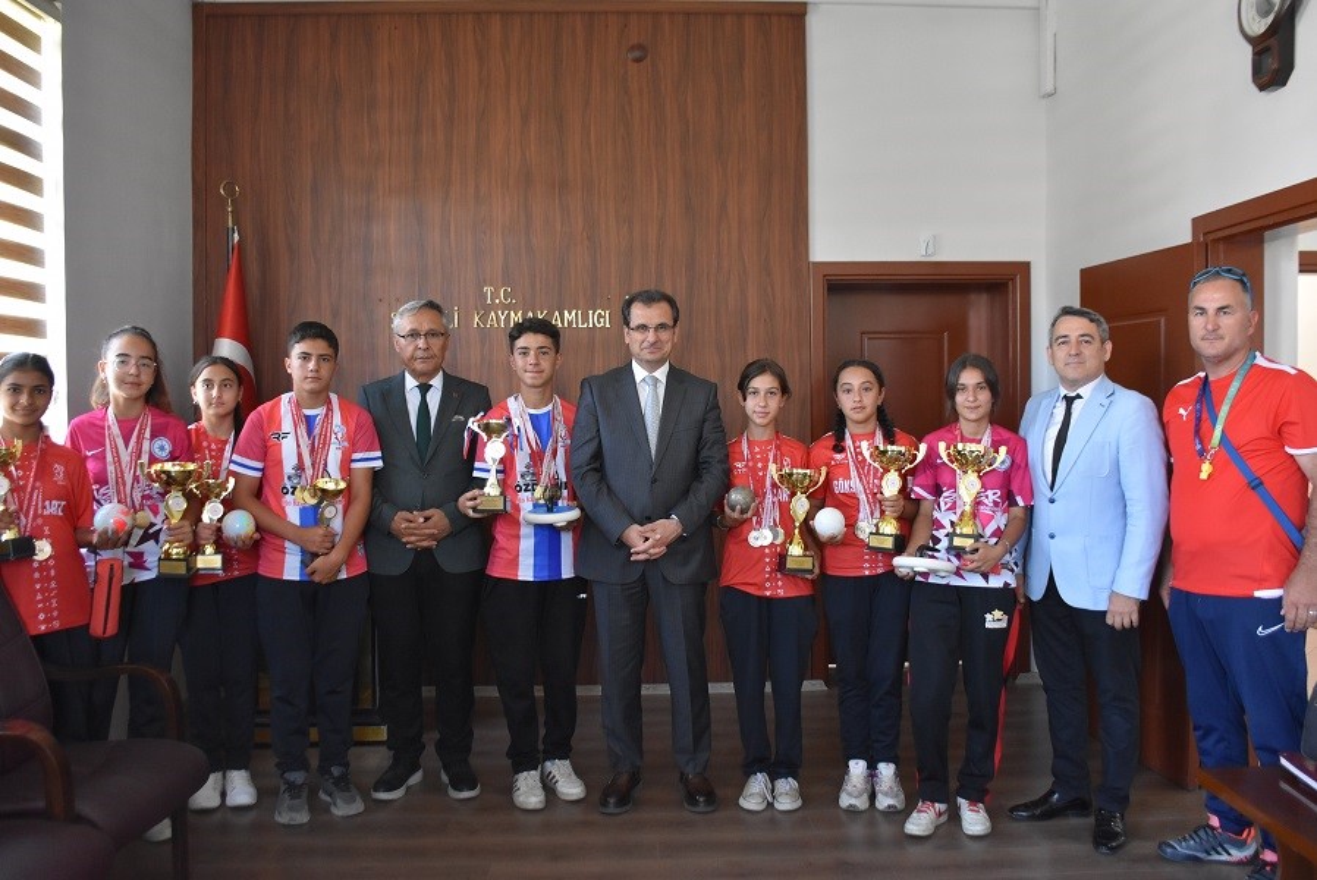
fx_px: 1098
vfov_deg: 43.7
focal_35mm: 30
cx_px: 658
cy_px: 440
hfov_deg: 61.9
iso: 2200
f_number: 4
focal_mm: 20
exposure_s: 1/60
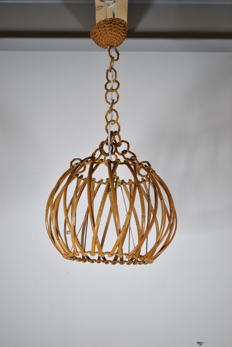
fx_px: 492
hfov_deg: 26.6
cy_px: 174
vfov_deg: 38.8
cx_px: 116
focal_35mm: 51
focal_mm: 34
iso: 200
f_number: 5
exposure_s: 1/80
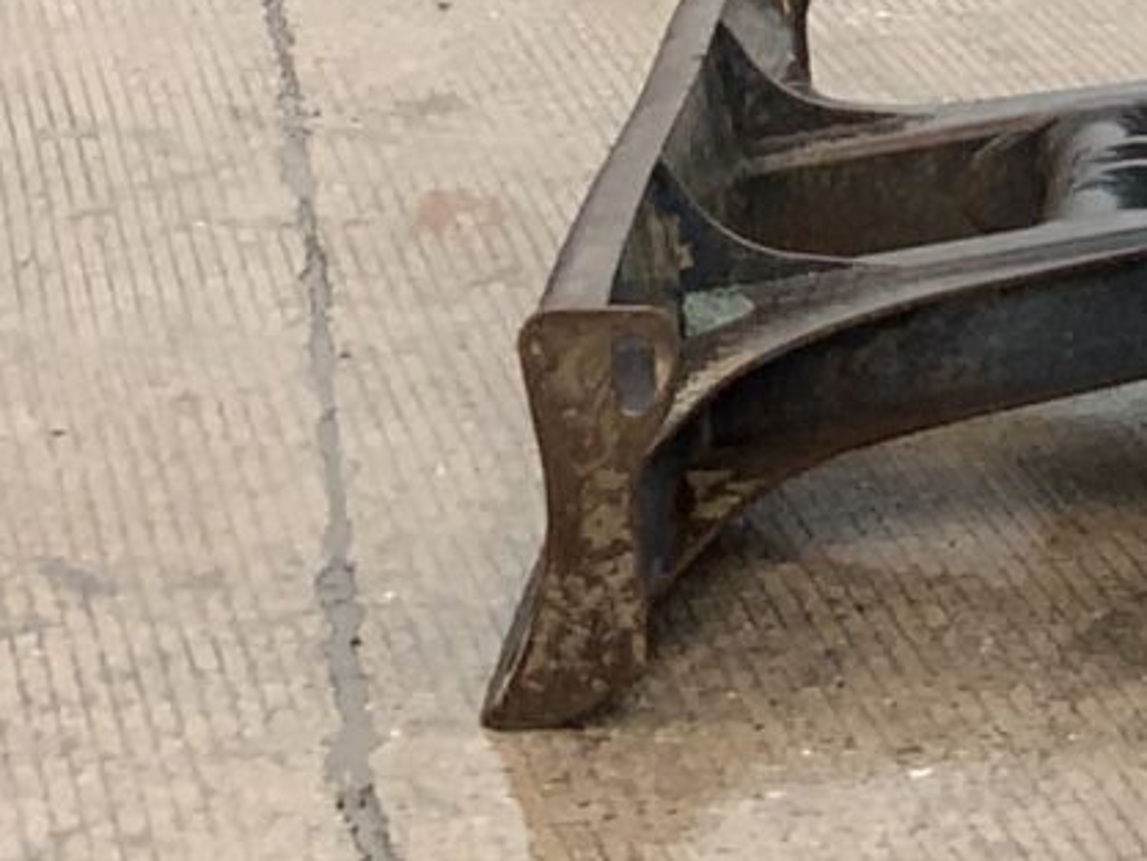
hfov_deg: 10.7
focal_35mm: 178
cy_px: -1271
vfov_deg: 7.7
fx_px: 5900
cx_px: 1689
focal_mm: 3
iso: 16
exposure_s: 1/131
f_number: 1.8
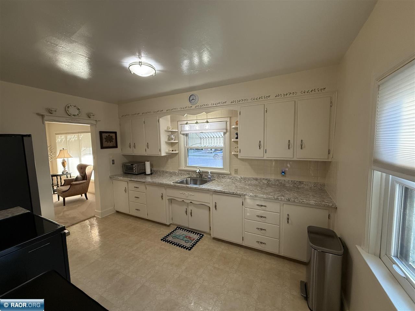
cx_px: 208
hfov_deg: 102.1
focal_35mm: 14
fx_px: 168
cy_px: 156
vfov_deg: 85.7
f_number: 2.2
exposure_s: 1/120
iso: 400
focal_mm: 2.22
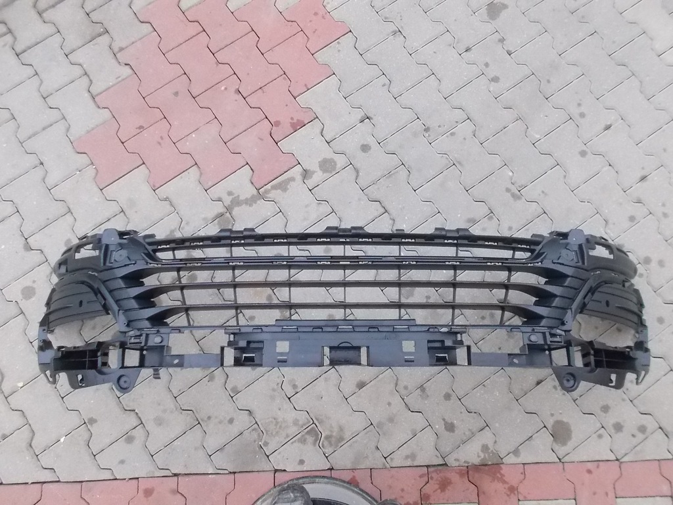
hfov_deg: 67.3
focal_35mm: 26
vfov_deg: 53.1
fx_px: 505
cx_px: 336
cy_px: 252
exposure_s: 1/250
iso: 360
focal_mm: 4.6
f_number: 3.2
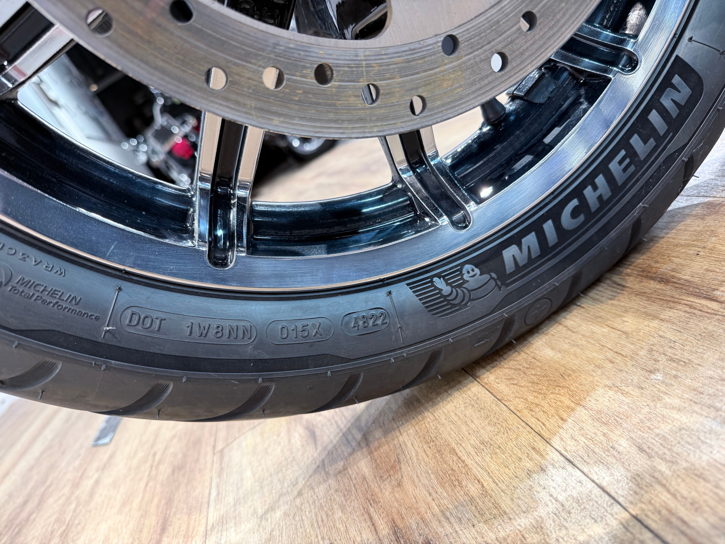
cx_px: 362
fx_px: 503
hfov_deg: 71.6
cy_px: 272
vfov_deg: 56.8
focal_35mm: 24
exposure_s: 1/50
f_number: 1.78
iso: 160
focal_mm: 6.76
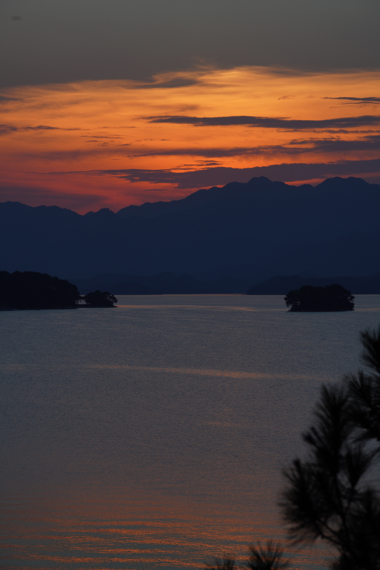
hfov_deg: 8.9
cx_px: 190
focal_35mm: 155
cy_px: 285
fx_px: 2454
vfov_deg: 13.3
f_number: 10
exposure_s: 1/100
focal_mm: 155
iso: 100
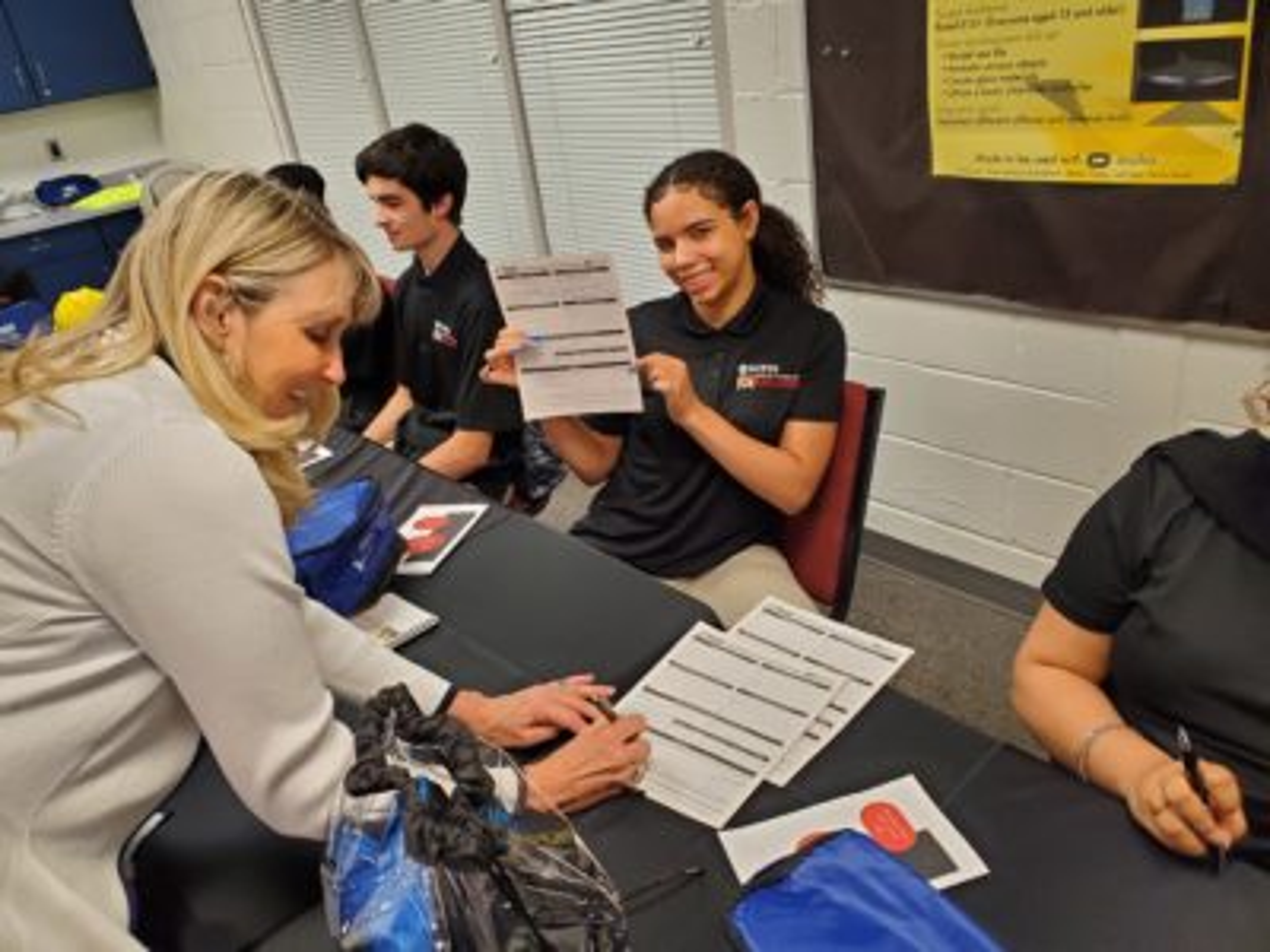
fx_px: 954
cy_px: 476
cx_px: 635
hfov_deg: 67.3
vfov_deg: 53.1
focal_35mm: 26
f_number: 2.4
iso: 320
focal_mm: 4.3
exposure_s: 1/120
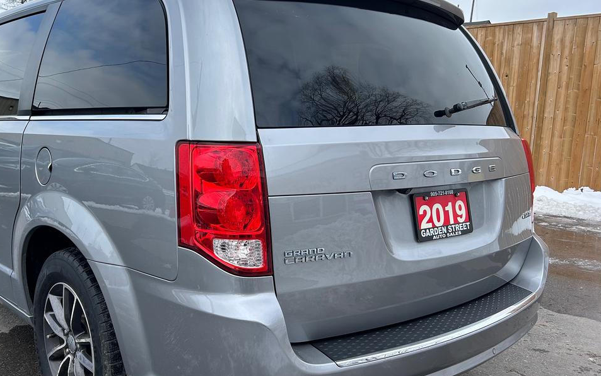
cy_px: 192
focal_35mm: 37
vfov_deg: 34.5
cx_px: 245
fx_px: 606
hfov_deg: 52.4
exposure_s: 1/2299
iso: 50
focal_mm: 5.7
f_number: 1.5
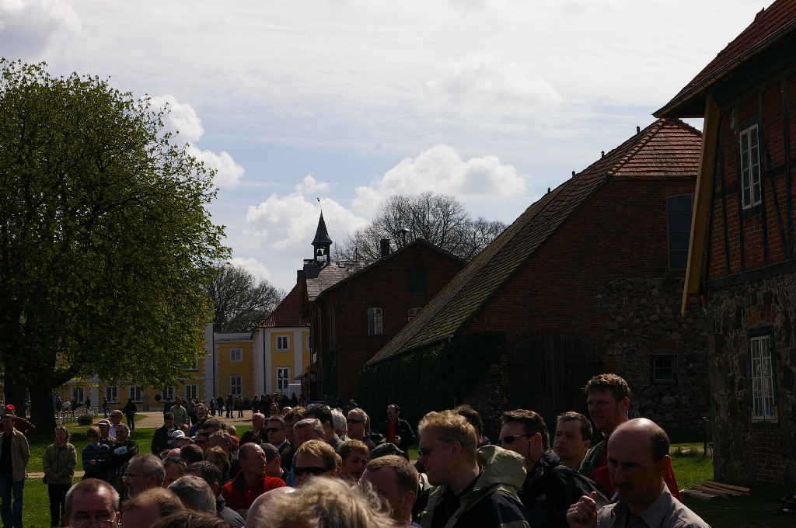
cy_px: 264
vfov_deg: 16.5
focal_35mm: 82
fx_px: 1822
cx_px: 398
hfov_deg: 24.6
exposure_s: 1/350
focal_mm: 55
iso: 200
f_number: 11
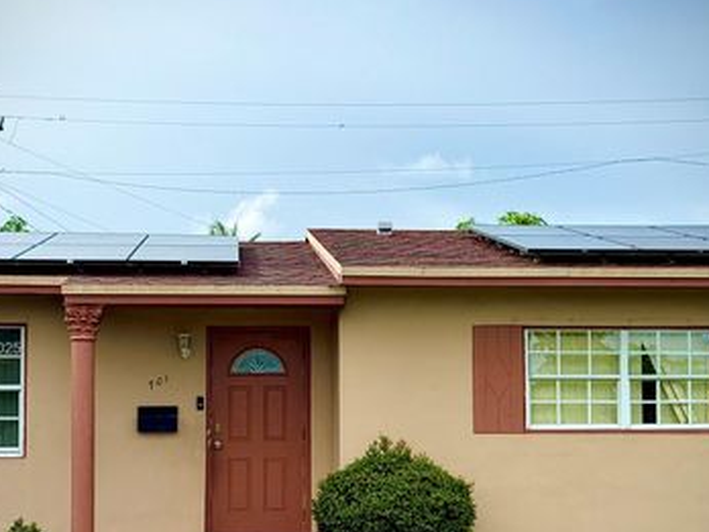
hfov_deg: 28.2
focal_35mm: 69
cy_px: 350
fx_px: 1413
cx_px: 332
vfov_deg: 21.2
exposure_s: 1/3378
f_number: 1.78
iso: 80
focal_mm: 6.76
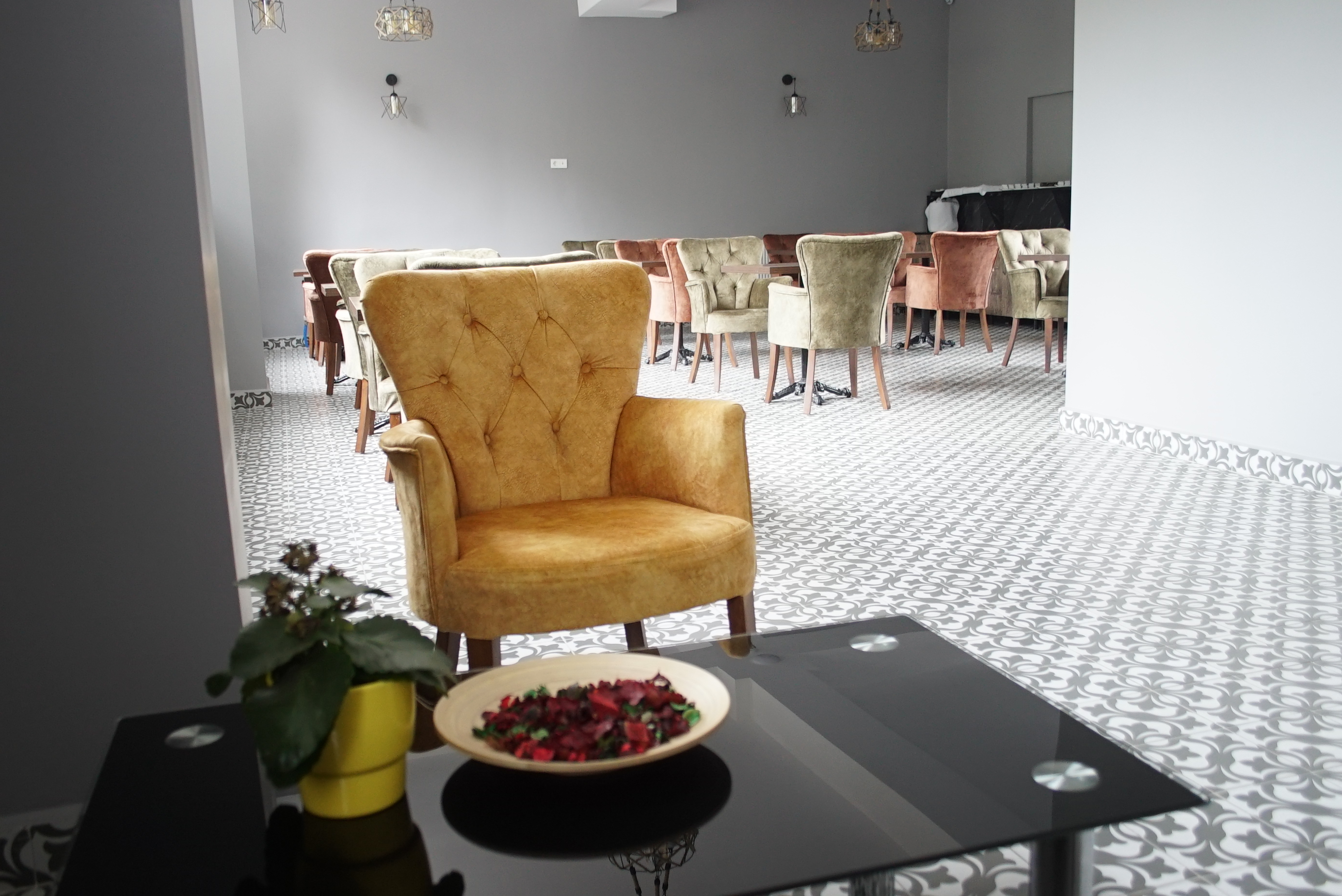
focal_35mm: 31
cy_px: 448
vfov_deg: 42.4
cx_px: 671
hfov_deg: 60.3
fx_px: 1156
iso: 1250
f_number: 3.5
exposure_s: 1/80
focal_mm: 21
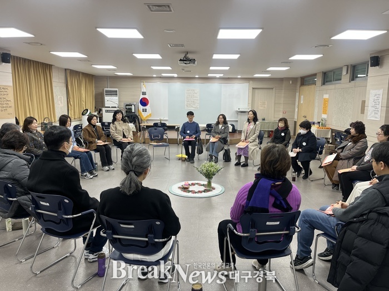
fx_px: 292
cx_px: 194
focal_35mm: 26
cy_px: 146
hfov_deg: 67.3
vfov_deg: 53.1
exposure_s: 1/120
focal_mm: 5.1
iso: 100
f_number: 1.6
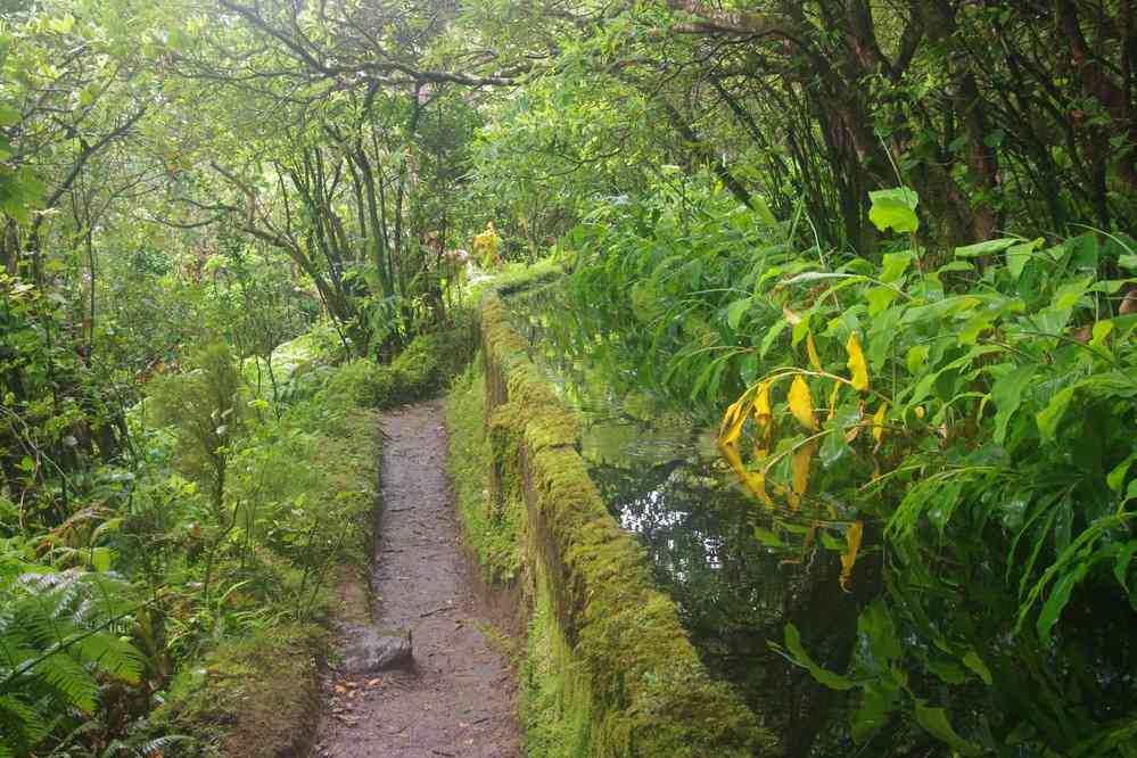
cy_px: 379
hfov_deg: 49.6
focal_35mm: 39
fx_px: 1232
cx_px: 568
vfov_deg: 34.2
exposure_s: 1/50
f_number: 5.6
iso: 3200
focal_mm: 26
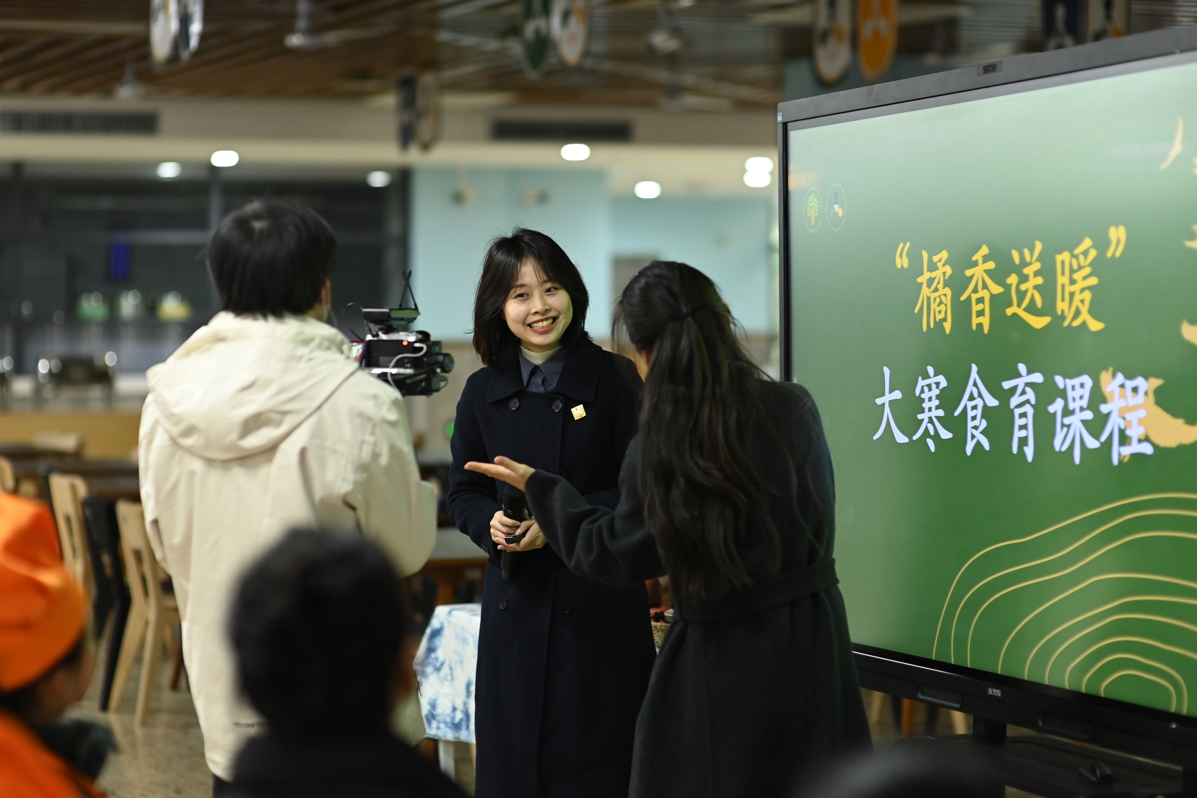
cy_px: 403
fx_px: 2992
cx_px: 581
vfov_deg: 15.2
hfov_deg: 22.6
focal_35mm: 90
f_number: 2.2
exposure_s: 1/250
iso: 1600
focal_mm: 85
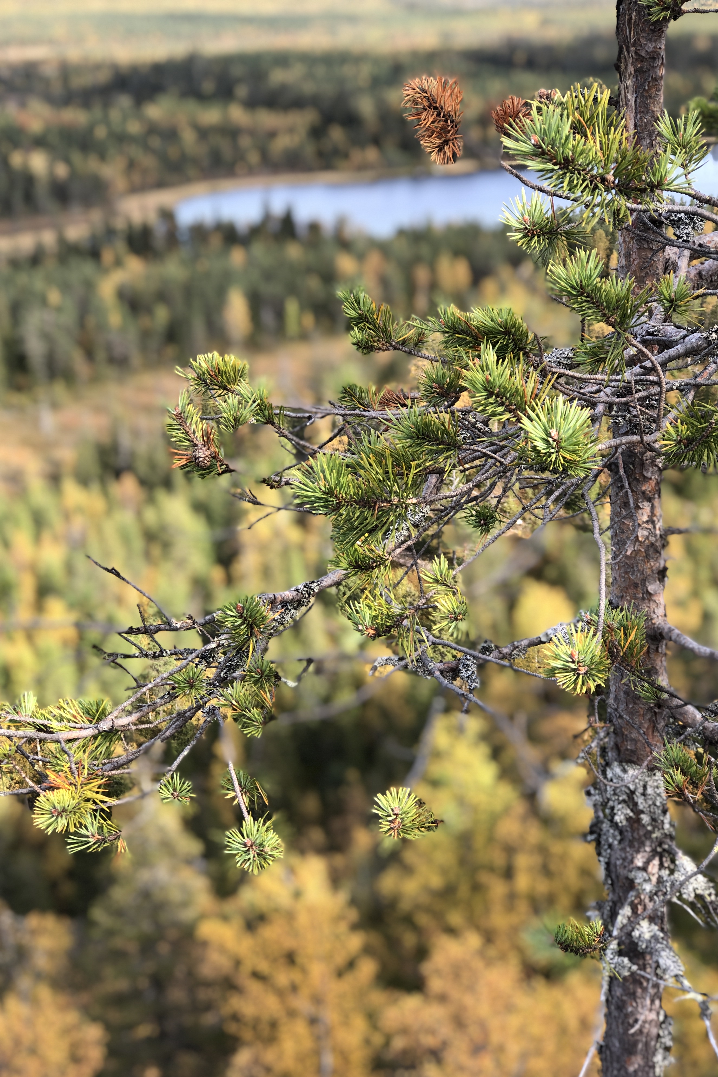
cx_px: 366
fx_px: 1795
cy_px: 537
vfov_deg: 33.4
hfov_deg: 22.6
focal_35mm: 60
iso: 20
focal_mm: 6.6
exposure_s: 1/120
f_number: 2.8
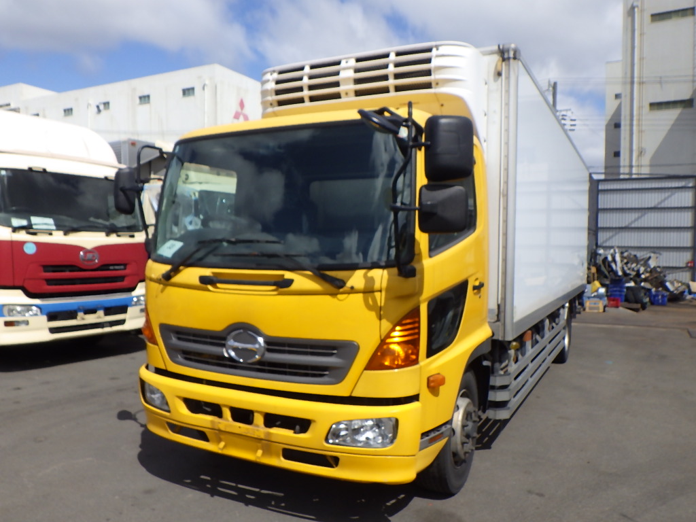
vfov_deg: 49.7
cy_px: 261
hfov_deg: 63.4
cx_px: 348
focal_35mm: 28
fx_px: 563
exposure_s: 1/1250
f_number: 4.2
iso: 125
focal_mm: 5
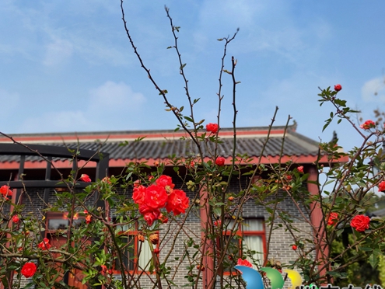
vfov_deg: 45.5
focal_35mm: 31
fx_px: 345
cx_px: 152
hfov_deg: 57.8
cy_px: 152
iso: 50
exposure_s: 1/2256
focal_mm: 6.72
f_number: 1.69
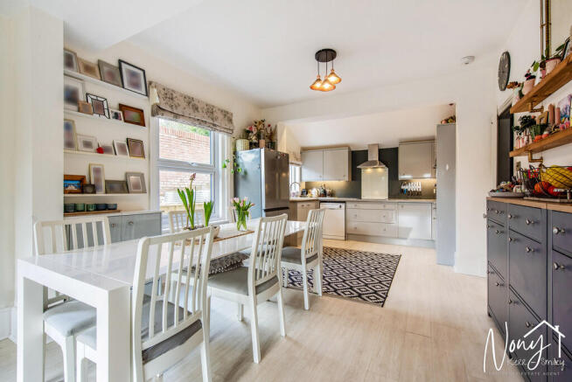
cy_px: 191
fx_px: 254
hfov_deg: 96.7
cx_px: 286
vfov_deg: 73.8
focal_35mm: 16
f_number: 7.1
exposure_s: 1/40
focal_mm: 16
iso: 400
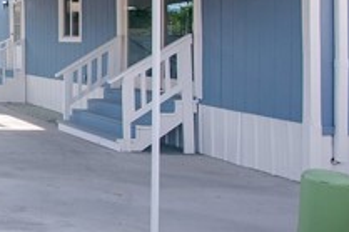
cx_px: -180
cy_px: -26
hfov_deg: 27.3
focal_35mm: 49
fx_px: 475
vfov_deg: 25.4
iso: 640
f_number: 9
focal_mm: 16
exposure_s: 1/4000
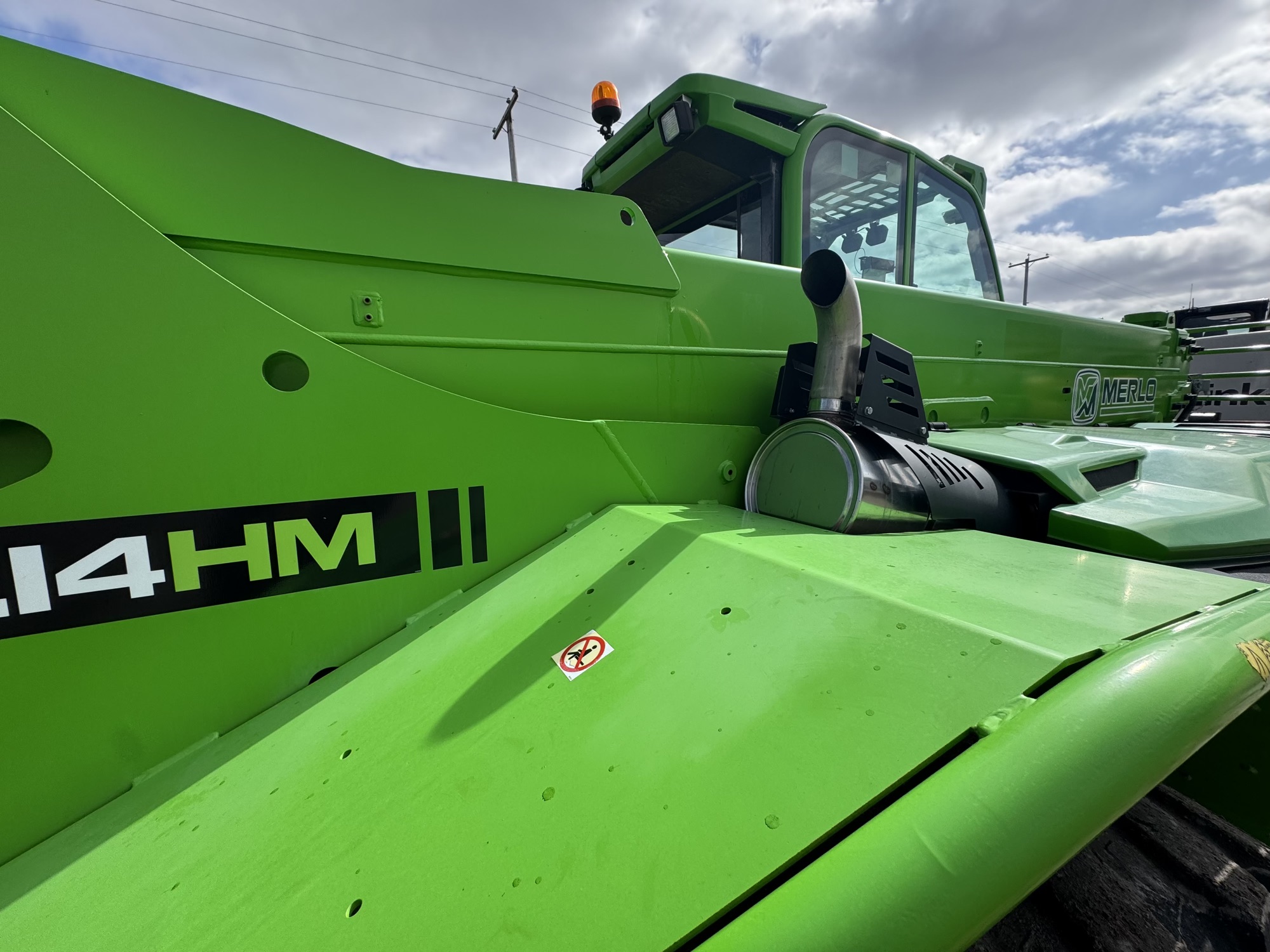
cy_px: 476
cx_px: 635
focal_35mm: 14
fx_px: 514
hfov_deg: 102.1
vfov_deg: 85.7
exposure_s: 1/1637
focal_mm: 2.22
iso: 50
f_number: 2.2
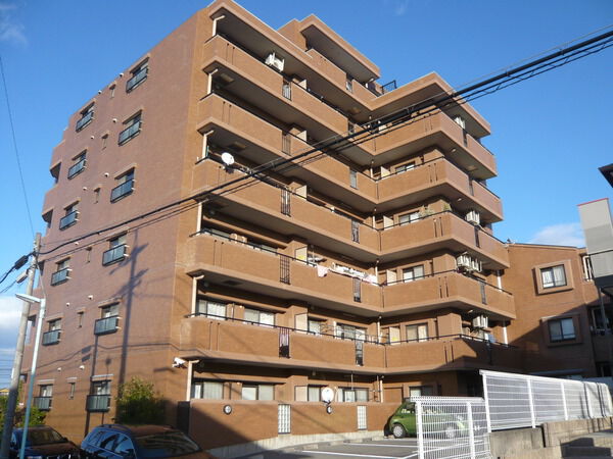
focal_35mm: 28
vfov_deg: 49.7
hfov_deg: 63.4
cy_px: 230
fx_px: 496
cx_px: 306
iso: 100
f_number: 2.8
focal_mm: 4.6
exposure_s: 1/800
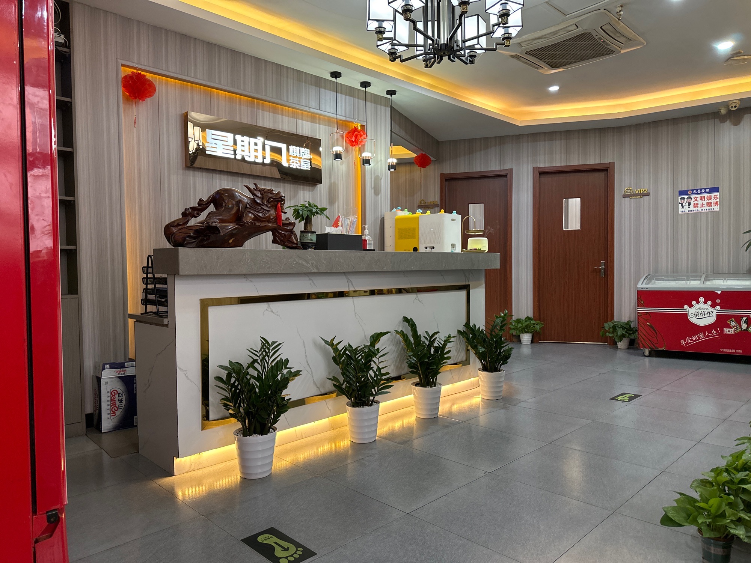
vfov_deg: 56.8
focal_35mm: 24
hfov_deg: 71.6
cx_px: 376
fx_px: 521
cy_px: 282
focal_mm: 6.86
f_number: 1.78
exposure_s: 1/50
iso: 250
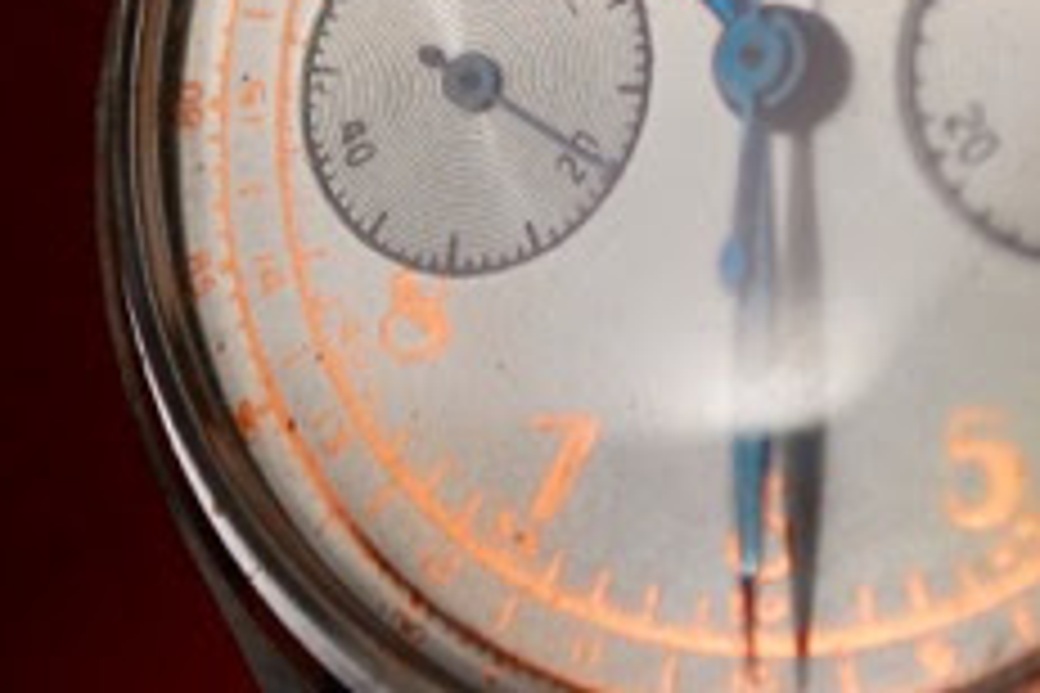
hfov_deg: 9.0
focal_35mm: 228
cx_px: 698
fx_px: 6597
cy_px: 32
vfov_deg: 6.0
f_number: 5.6
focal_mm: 55
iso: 280
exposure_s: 1/1000
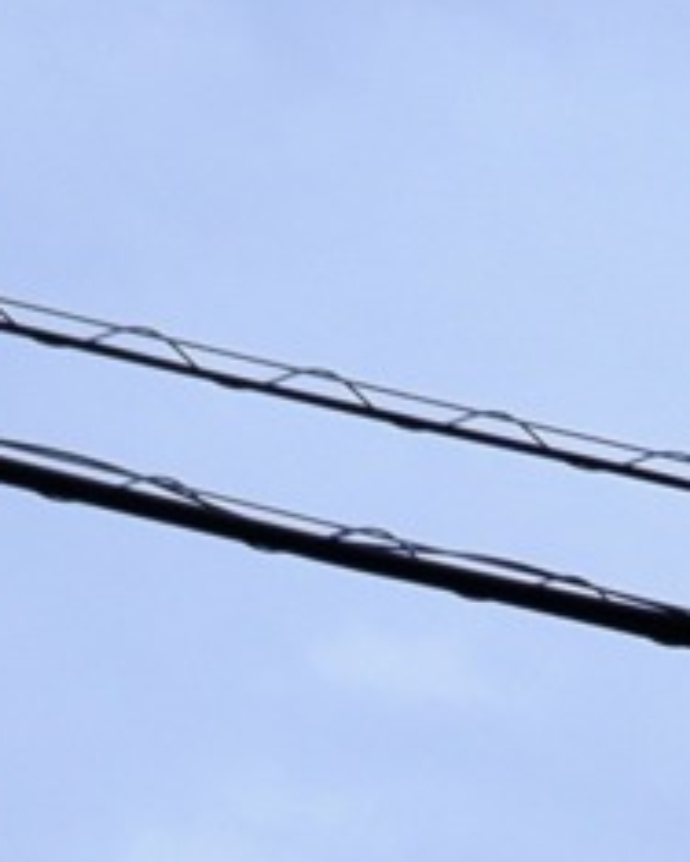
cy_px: 2148
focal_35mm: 235
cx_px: 2885
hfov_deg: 5.6
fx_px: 5999
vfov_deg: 7.6
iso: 200
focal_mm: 15
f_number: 8
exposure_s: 1/420
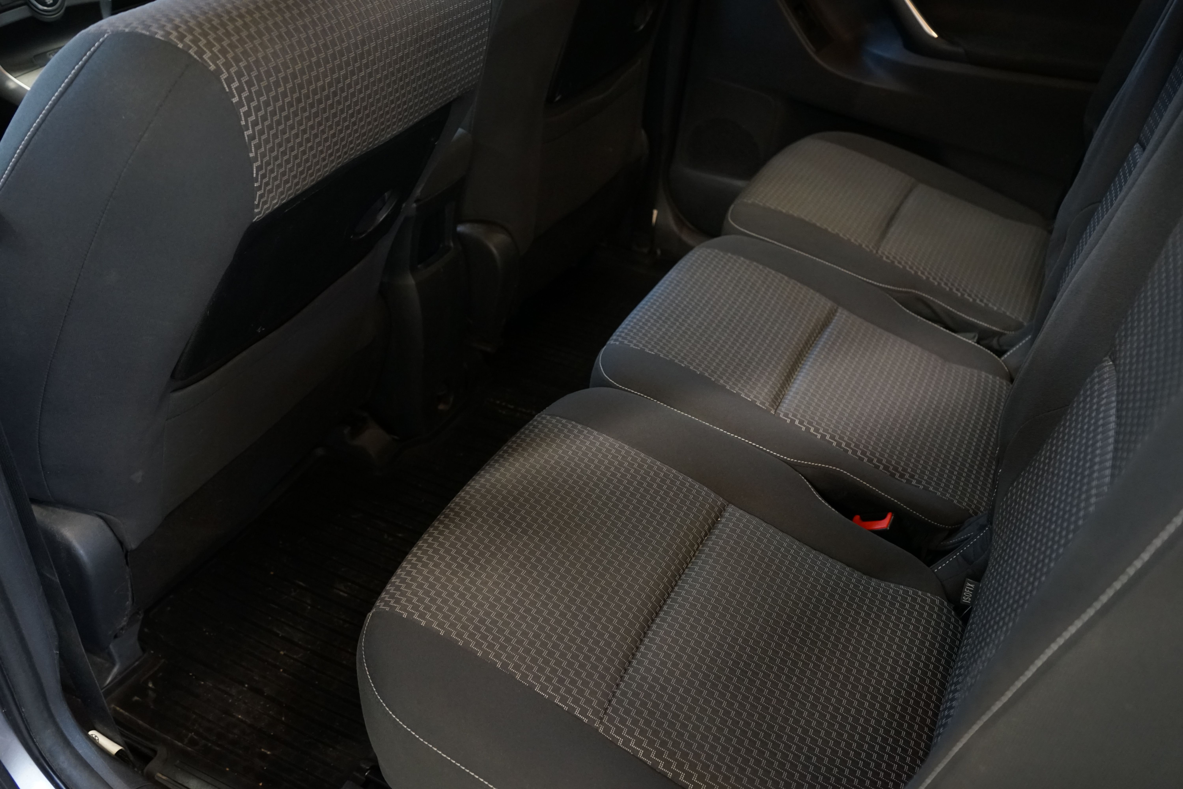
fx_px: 953
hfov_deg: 63.7
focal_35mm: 29
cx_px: 592
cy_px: 394
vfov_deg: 45.0
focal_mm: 29
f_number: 5
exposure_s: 1/15
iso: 2500
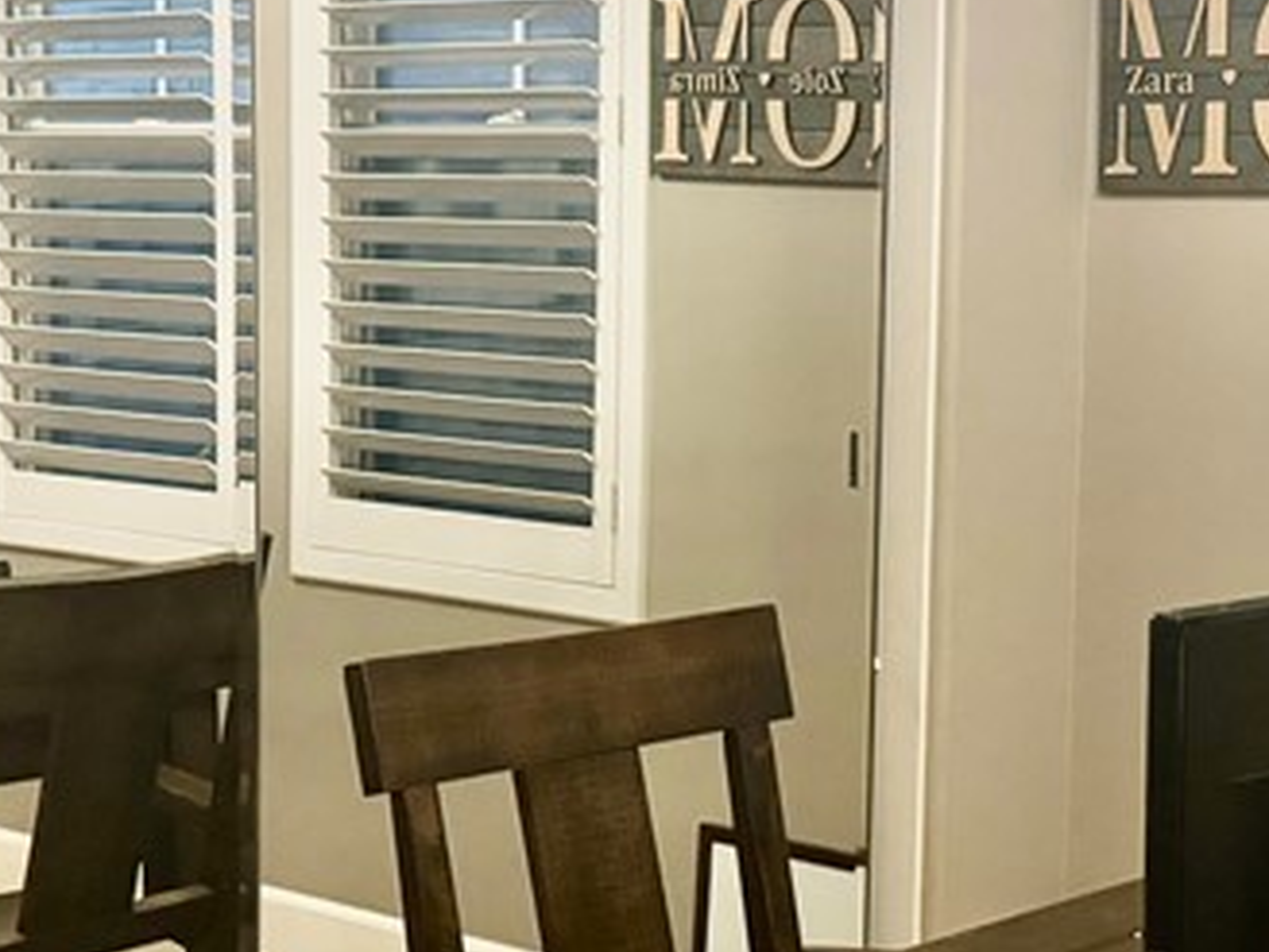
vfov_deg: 19.6
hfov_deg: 25.6
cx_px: 998
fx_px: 2749
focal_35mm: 75
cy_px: 495
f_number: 1.78
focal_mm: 6.76
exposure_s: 1/60
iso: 800
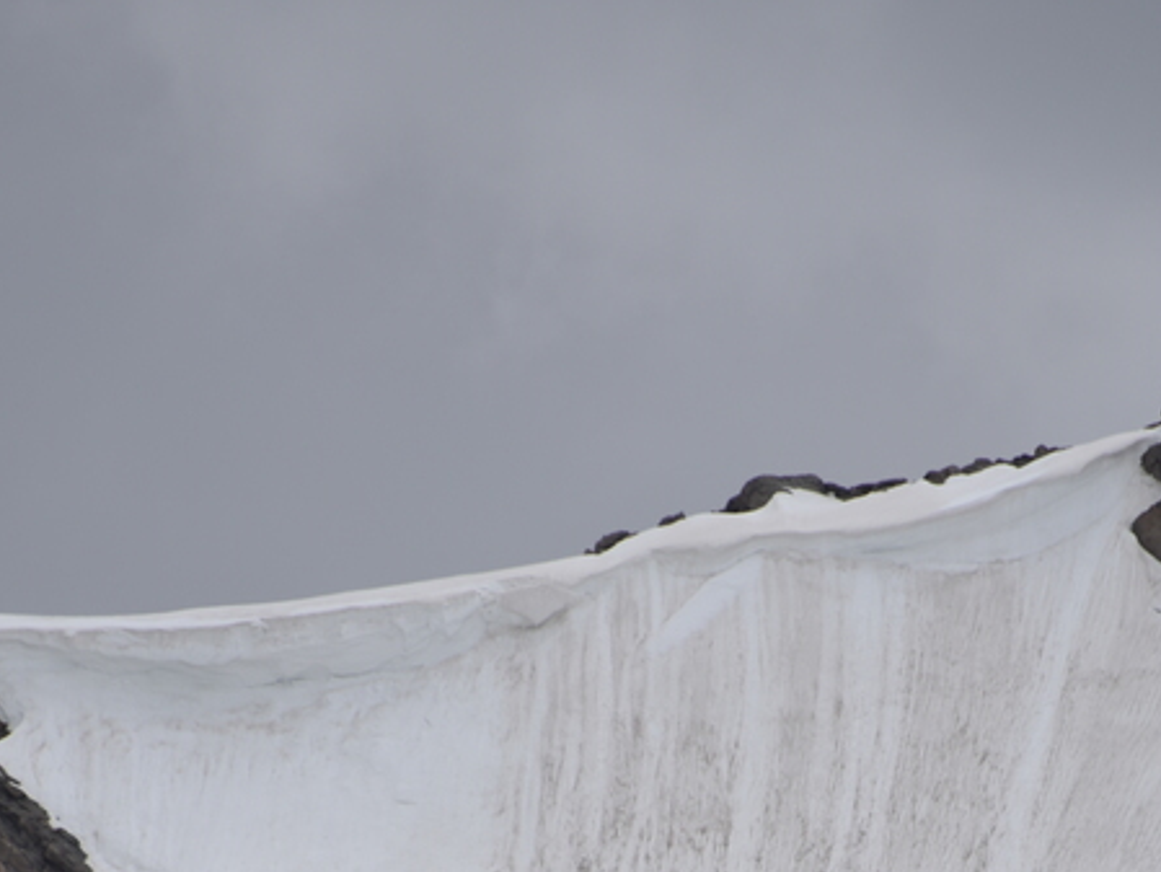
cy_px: 1071
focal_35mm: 822
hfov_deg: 2.4
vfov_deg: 1.8
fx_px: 27577
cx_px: 758
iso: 100
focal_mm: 300
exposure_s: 1/640
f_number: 6.3
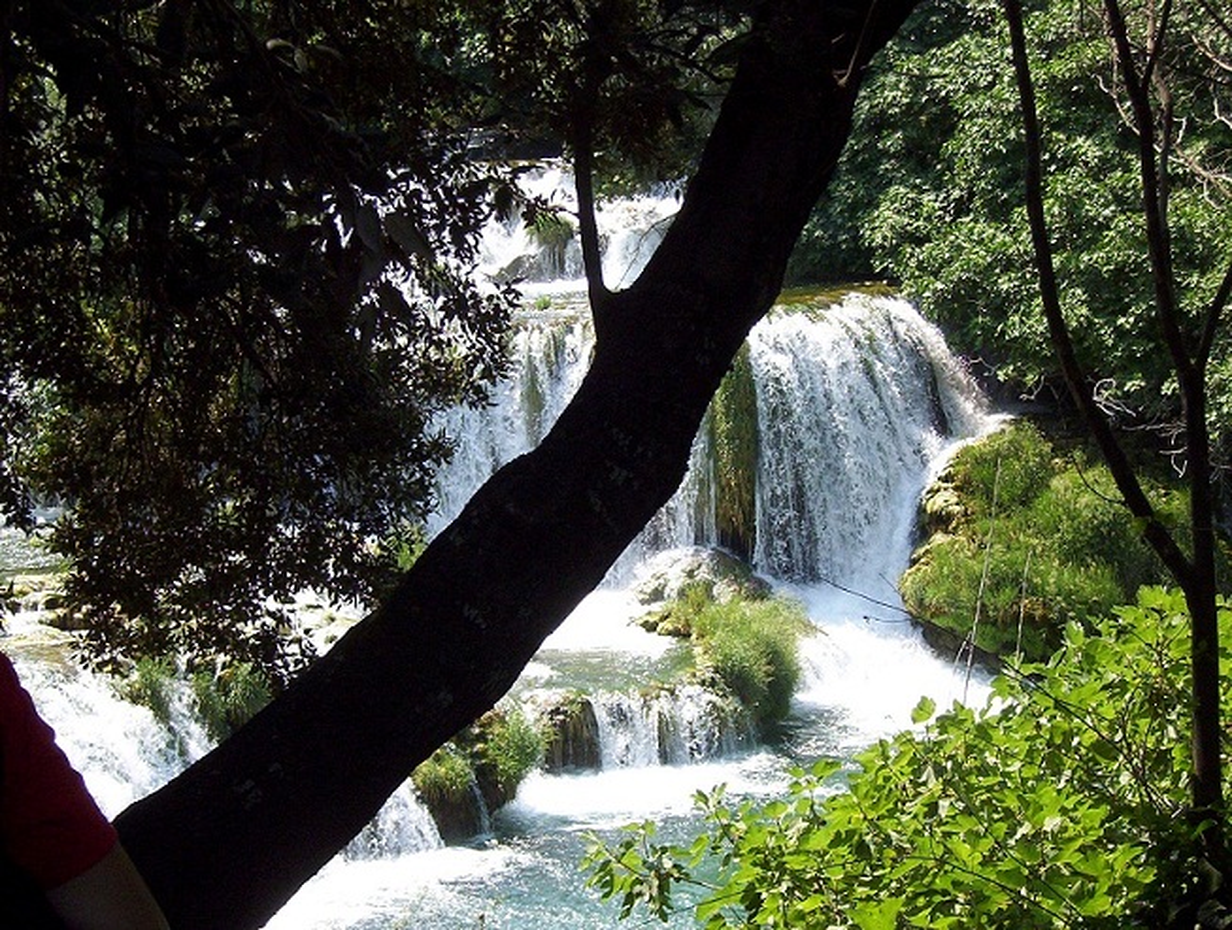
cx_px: 616
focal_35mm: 78
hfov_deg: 25.0
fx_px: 2783
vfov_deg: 19.0
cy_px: 465
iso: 100
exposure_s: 1/349
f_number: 5
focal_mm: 9.92
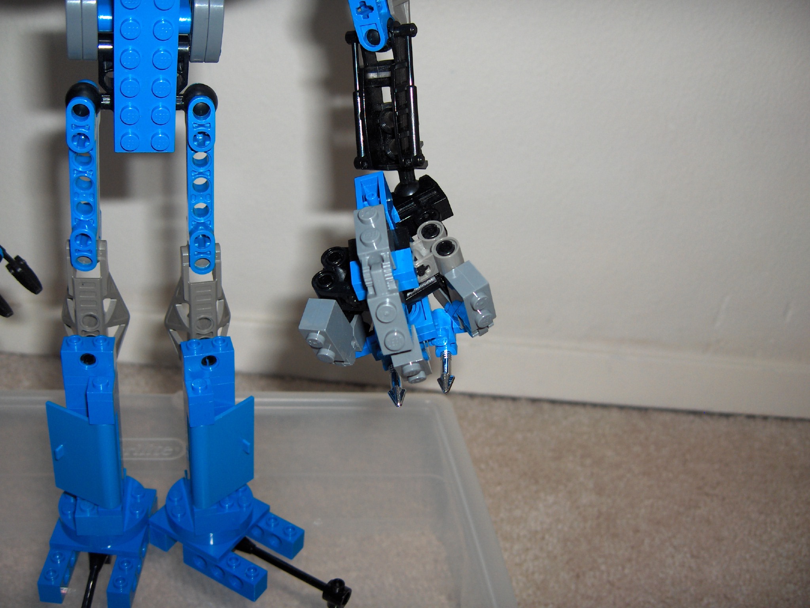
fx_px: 913
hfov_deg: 47.9
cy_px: 304
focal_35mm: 39
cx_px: 405
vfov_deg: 36.8
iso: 100
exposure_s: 1/60
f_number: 2.8
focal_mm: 8
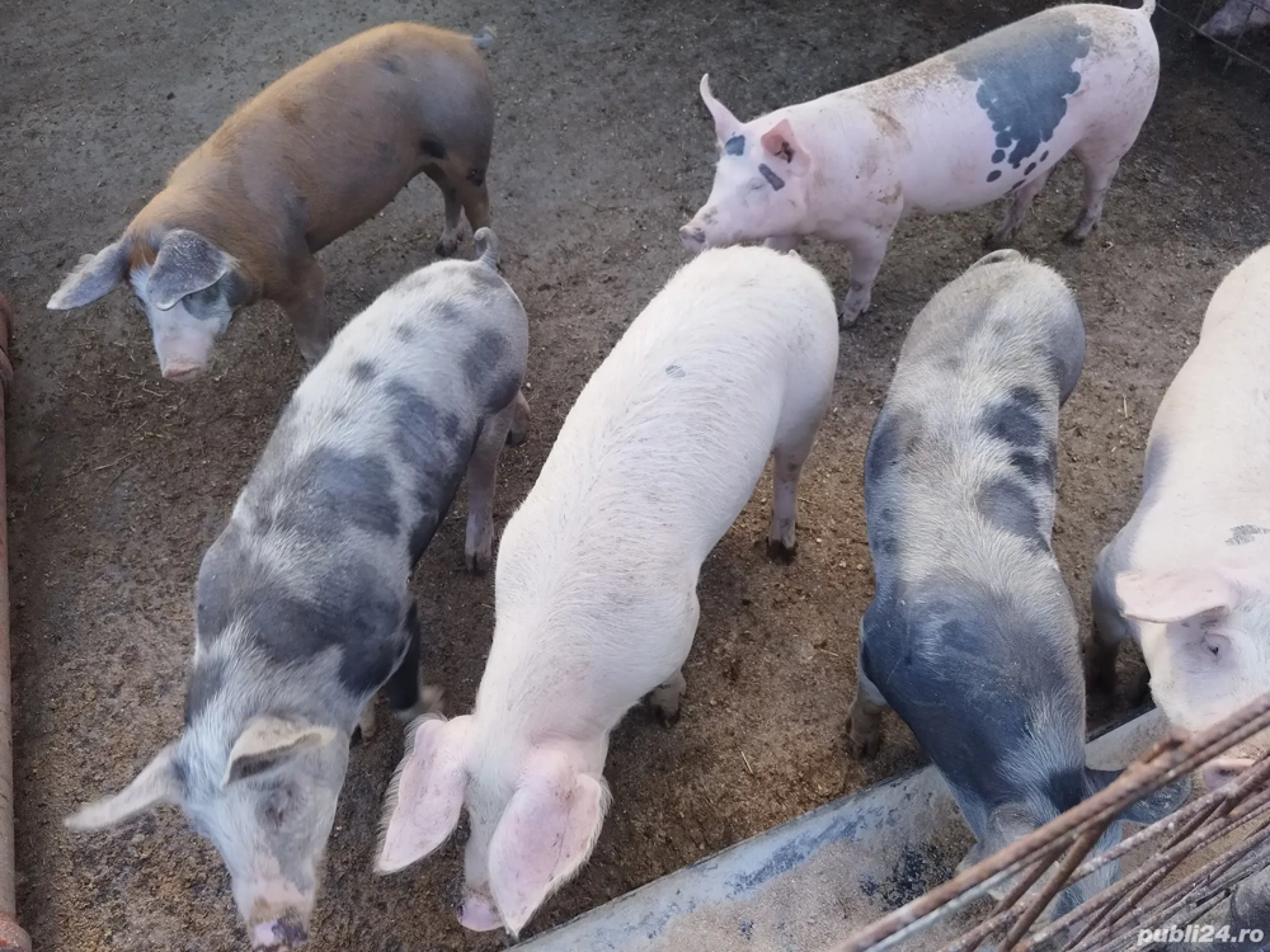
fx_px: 954
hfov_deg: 67.3
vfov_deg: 53.1
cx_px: 635
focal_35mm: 26
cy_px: 476
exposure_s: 1/115
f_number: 1.8
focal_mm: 6.24
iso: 100
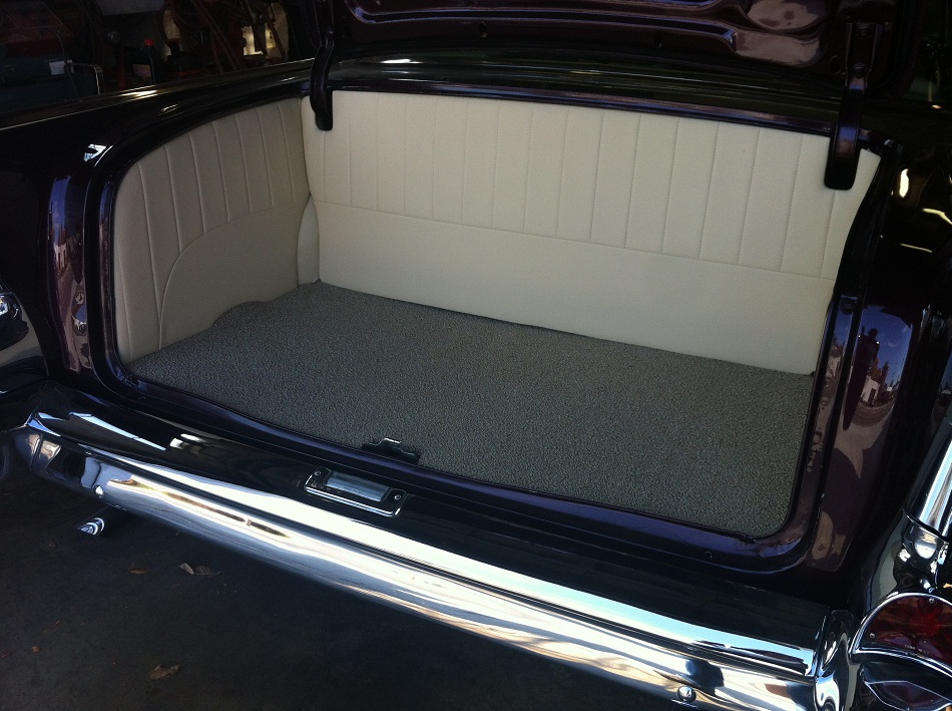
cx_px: 476
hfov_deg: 52.7
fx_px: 961
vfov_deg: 40.6
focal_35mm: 35
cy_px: 356
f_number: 2.8
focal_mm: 3.85
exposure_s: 1/144
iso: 80
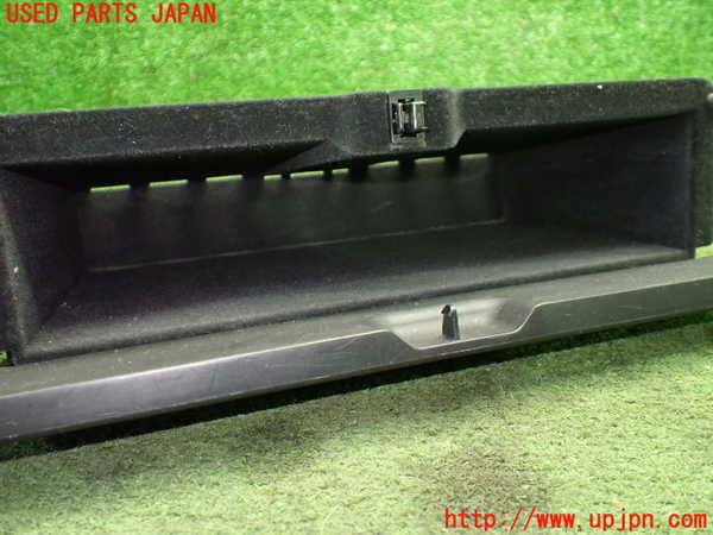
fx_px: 618
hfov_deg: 60.0
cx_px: 356
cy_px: 268
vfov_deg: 46.8
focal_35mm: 30
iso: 800
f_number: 2.3
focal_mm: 5.4
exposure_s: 1/40
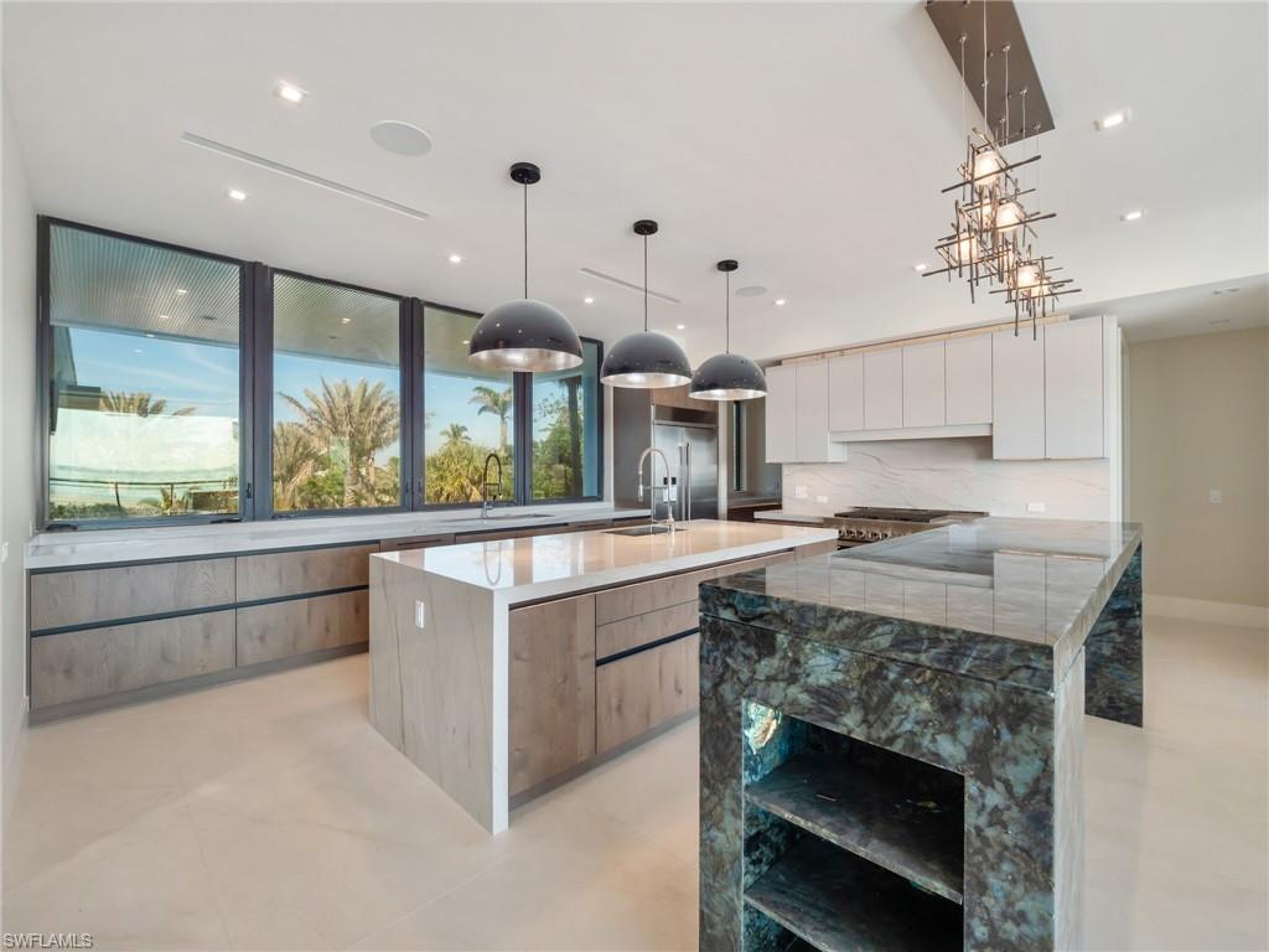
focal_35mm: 14
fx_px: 513
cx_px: 634
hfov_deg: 102.1
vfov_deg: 85.7
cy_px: 476
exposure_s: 1/25
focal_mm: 7
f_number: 7.1
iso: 200
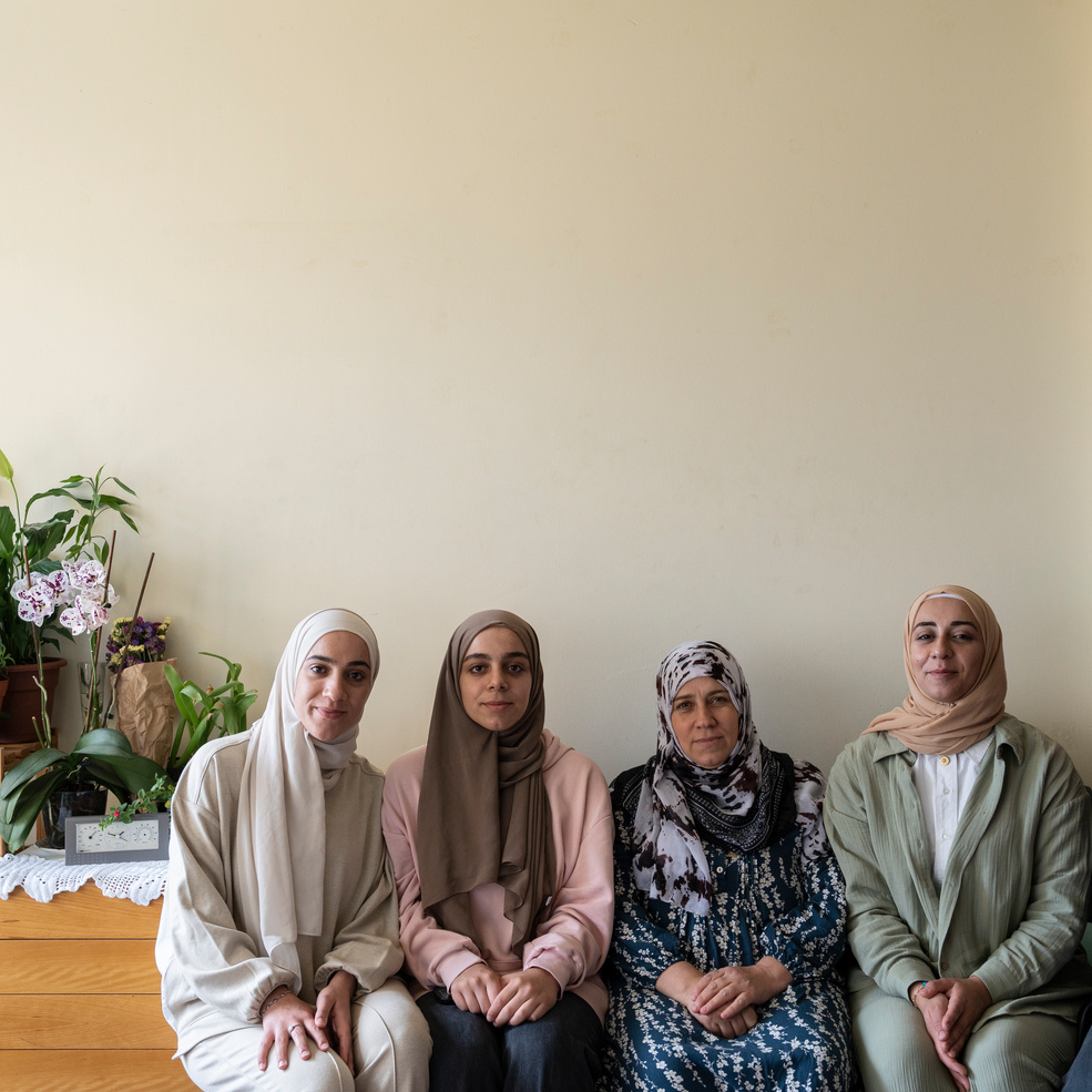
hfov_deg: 38.3
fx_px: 1570
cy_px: 553
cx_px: 567
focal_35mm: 44
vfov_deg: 38.3
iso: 640
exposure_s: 1/250
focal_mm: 34
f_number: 3.5
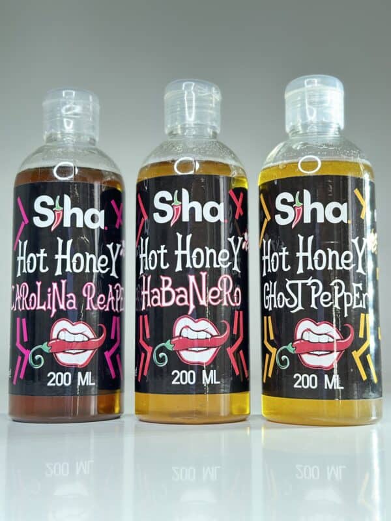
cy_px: 260
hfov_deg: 30.3
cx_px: 196
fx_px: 723
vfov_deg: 39.7
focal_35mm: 48
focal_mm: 6.86
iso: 320
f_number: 1.78
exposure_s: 1/60
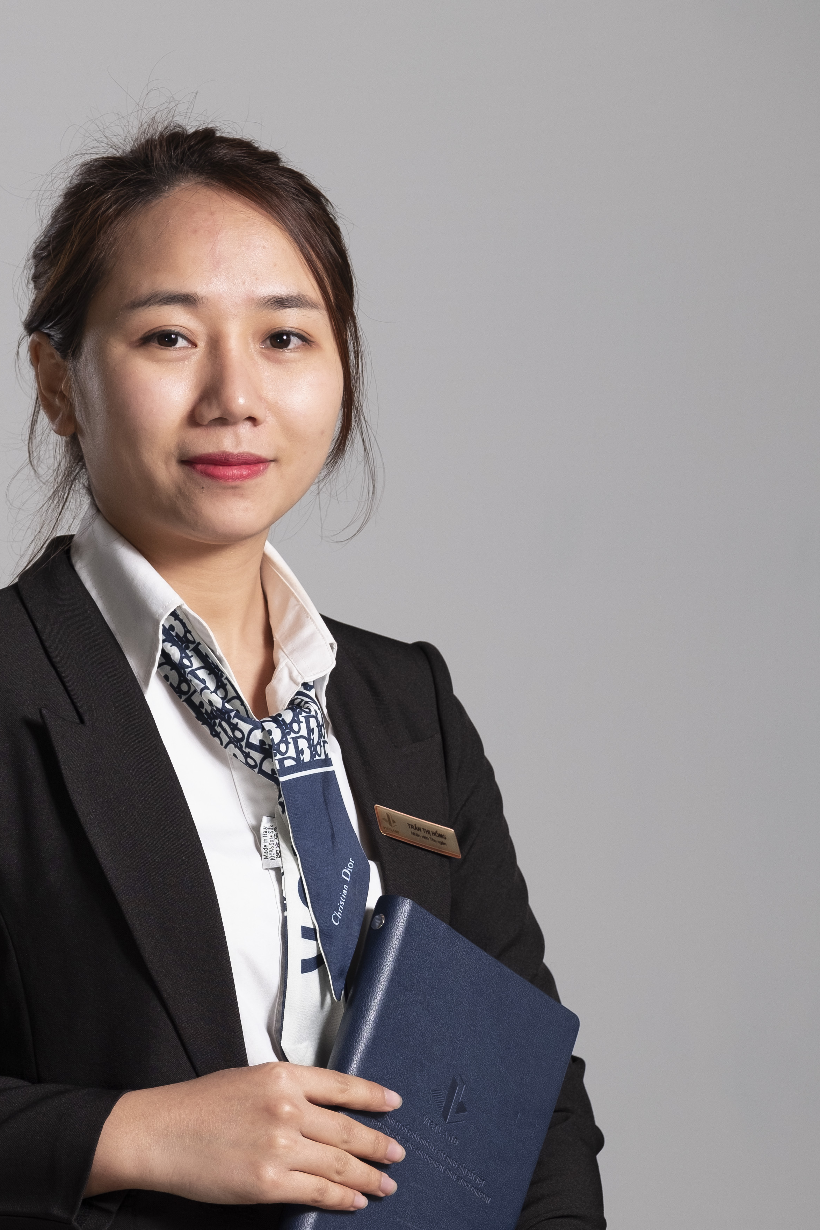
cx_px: 186
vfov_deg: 8.5
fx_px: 8268
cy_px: 721
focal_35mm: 242
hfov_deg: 5.7
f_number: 4
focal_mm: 94.5
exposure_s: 1/160
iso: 200
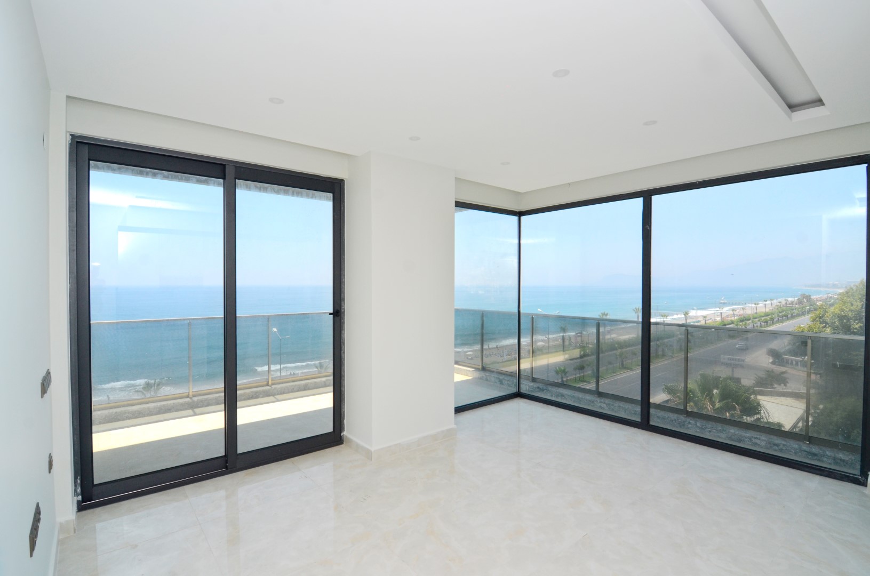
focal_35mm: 16
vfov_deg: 71.8
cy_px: 288
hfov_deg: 95.1
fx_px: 398
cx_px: 435
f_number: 7.1
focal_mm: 11
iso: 400
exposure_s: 1/250
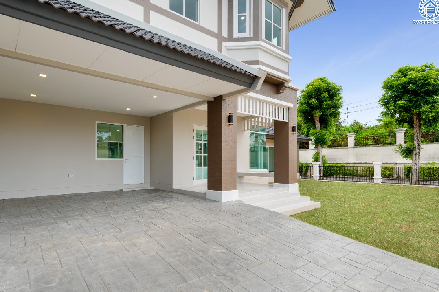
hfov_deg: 84.8
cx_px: 193
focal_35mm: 20
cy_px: 165
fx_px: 239
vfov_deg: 62.7
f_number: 5.6
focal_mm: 16.5
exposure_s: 1/320
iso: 100
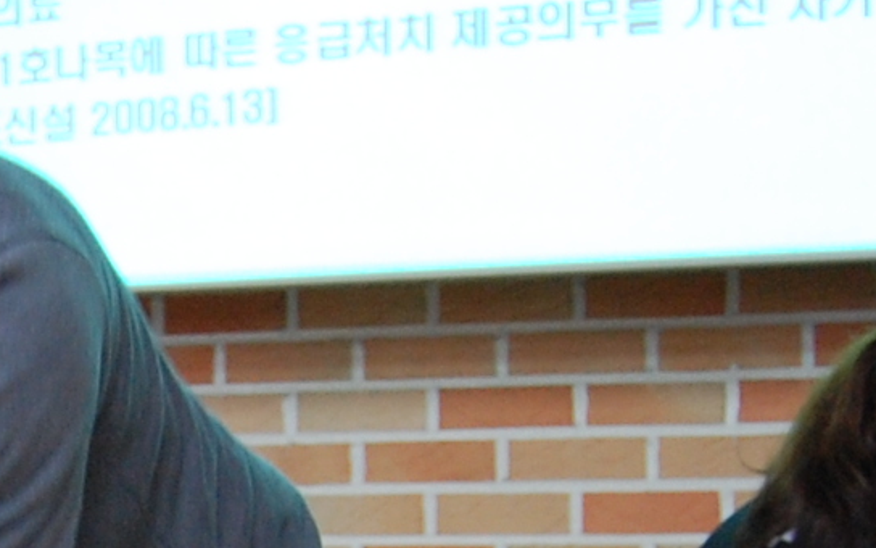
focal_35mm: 152
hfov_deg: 13.3
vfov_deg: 8.5
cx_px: -246
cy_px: 799
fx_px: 3629
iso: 800
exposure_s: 1/25
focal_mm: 24
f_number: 4
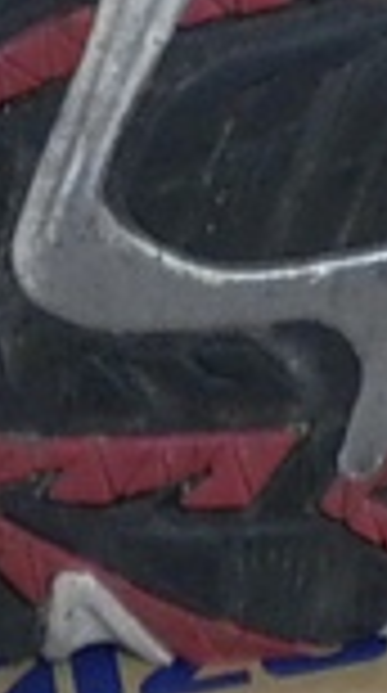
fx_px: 2733
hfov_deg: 7.9
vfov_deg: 14.4
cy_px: 180
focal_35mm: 149
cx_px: 657
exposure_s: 1/8.8
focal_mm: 6.3
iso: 411
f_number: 3.1
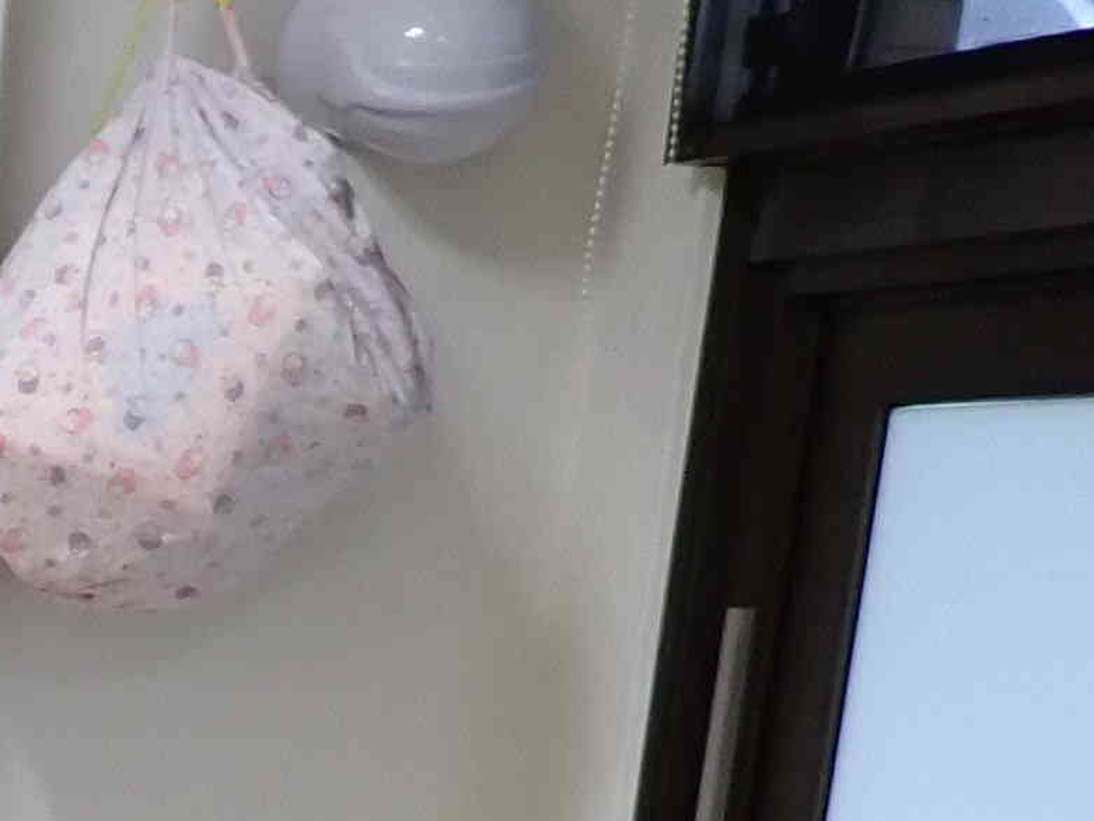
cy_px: 1685
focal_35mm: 128
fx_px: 4046
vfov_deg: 10.6
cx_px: -1132
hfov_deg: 13.2
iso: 200
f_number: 2
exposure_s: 1/125
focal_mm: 4.5
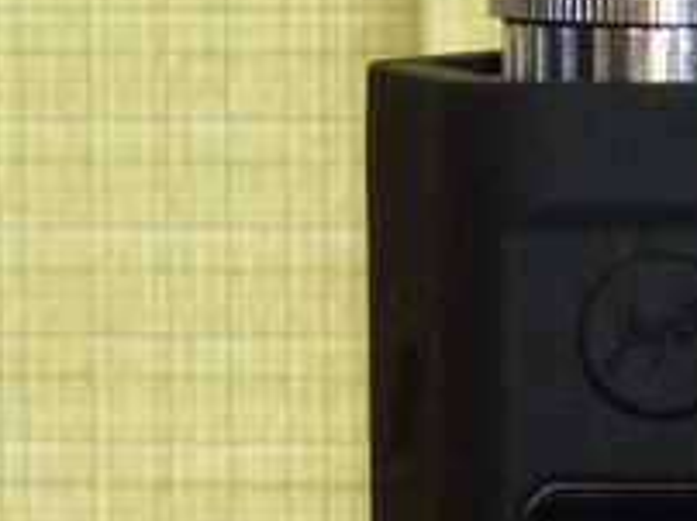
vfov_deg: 6.0
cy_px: 245
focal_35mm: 248
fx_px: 4988
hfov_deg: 7.9
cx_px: 983
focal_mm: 9
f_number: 3.2
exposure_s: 1/30
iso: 400
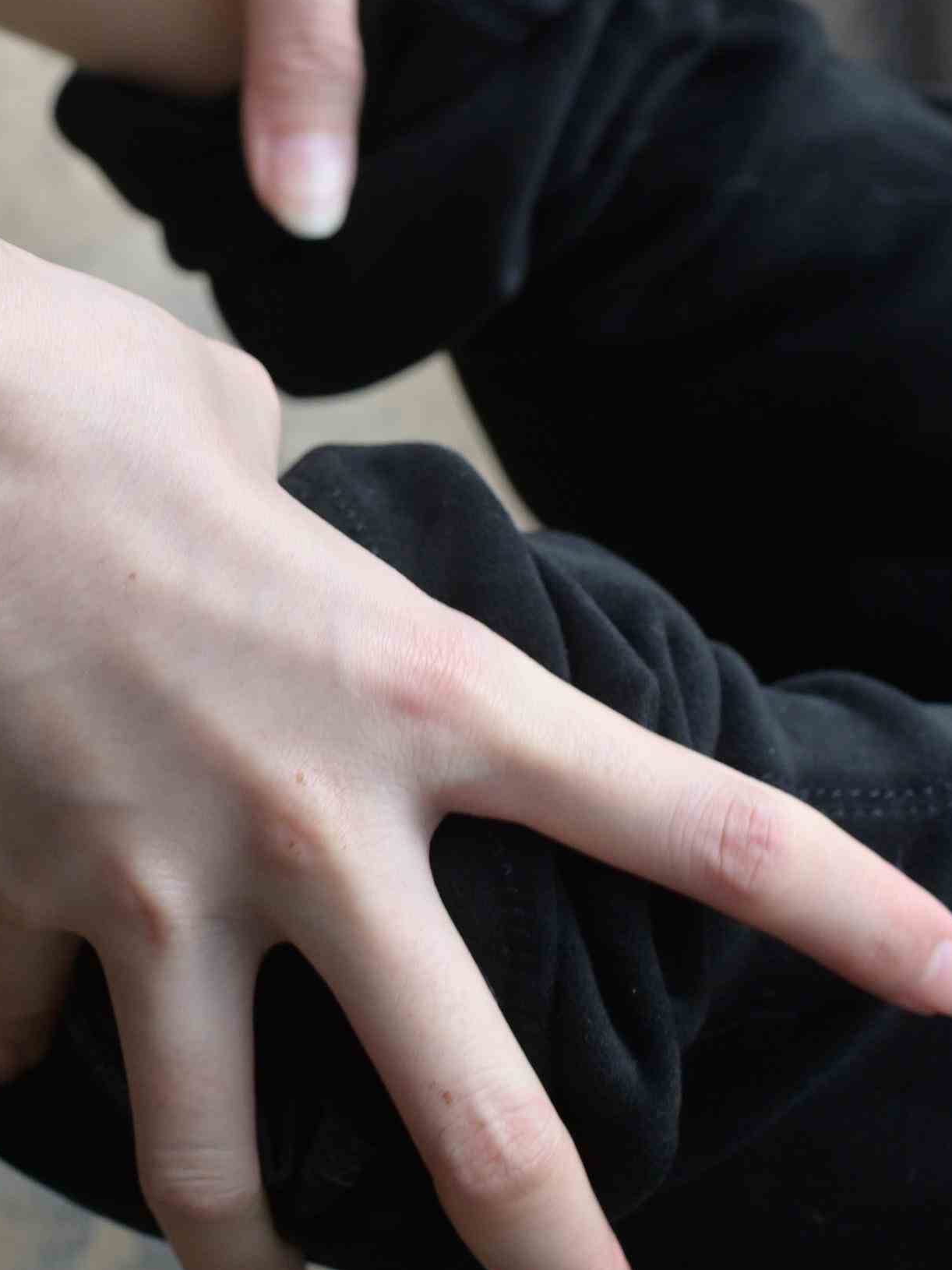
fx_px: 3484
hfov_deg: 15.3
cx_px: 62
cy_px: 418
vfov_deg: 20.6
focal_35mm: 95
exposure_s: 1/125
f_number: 5
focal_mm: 35
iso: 800
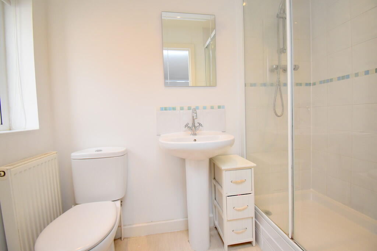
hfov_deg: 100.4
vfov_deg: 77.3
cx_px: 188
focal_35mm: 15
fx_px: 157
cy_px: 126
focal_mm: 10
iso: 800
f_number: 4.5
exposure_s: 1/160
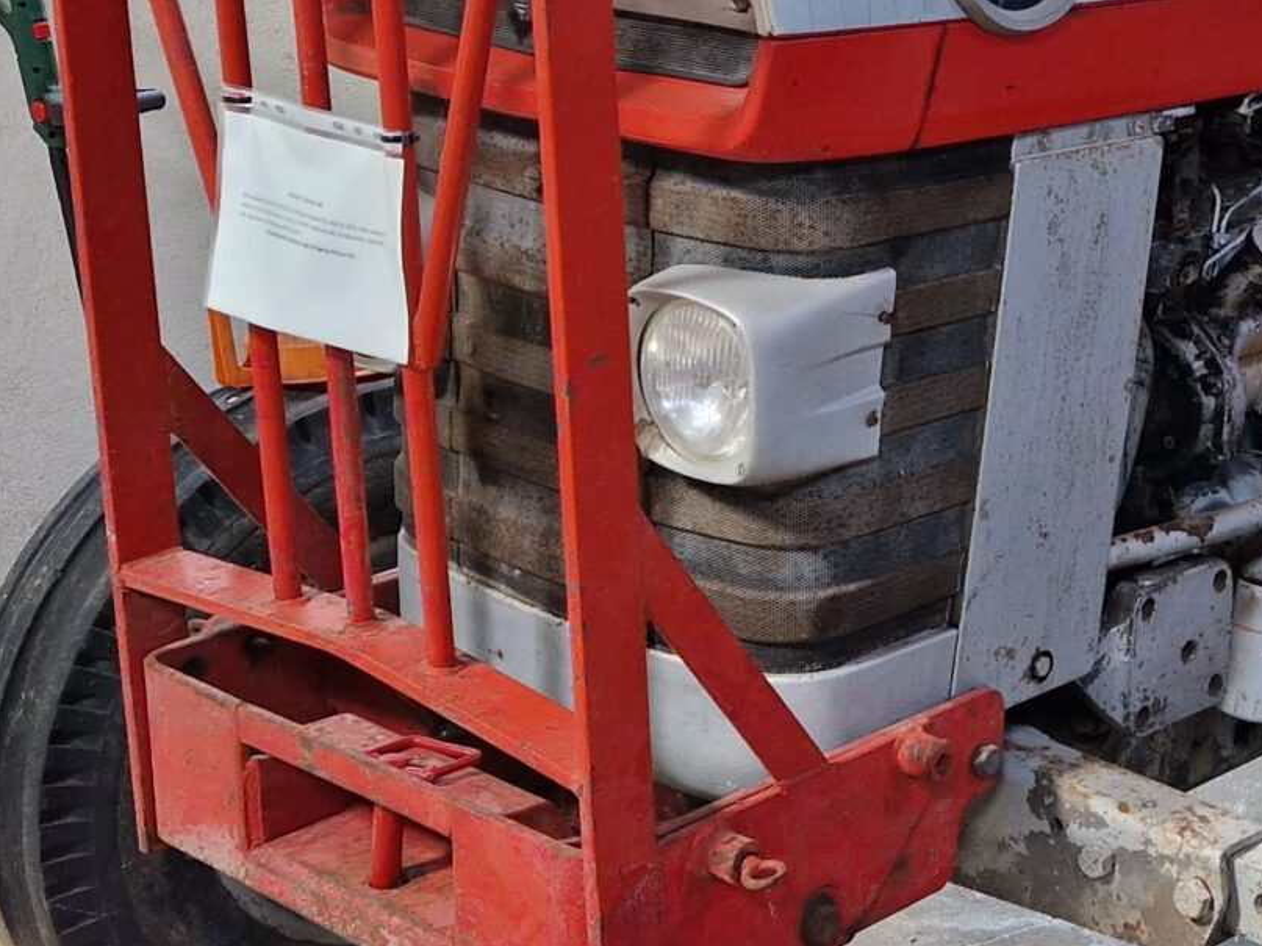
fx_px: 2661
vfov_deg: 20.0
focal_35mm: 73
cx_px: 1296
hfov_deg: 25.2
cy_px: 199
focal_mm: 5.4
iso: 200
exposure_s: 1/100
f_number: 1.8
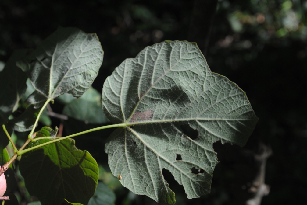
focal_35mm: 66
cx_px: 154
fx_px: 563
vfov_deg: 20.7
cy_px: 102
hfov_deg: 30.5
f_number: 8
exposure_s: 1/60
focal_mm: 44
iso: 100
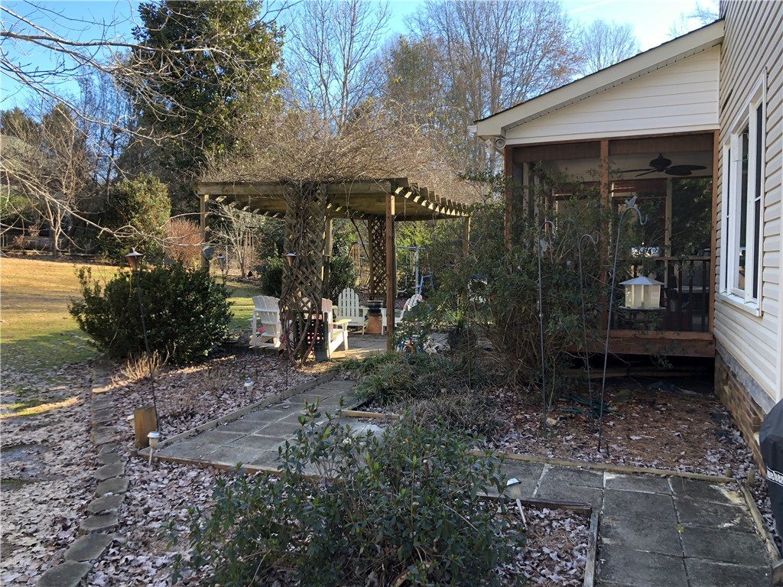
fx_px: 633
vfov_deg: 49.7
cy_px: 294
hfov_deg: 63.4
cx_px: 392
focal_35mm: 28
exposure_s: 1/120
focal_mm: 3.99
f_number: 1.8
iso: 25
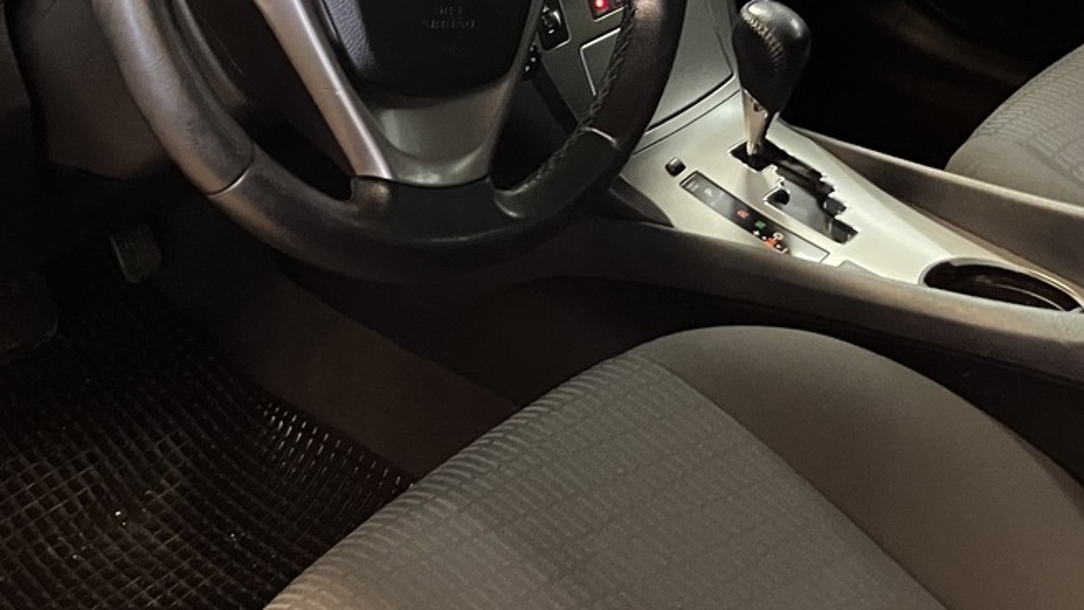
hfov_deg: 31.4
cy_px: -30
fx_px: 1926
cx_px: 478
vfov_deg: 17.5
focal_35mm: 67
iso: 640
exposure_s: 1/25
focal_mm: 3.99
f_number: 1.8
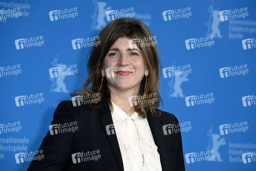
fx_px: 1030
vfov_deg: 9.4
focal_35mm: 145
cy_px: 86
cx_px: 128
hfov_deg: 14.2
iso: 1250
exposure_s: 1/250
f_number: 5.6
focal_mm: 145
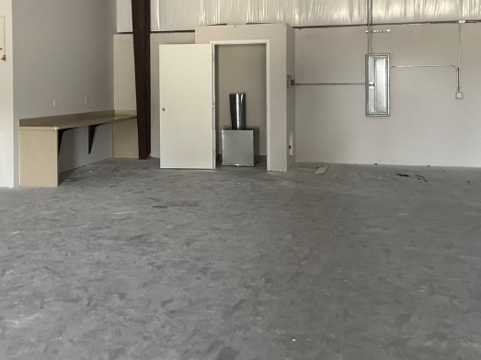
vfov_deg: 30.4
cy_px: 93
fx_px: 653
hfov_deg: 40.3
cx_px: 193
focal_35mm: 47
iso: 500
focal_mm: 6.76
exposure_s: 1/60
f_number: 1.78
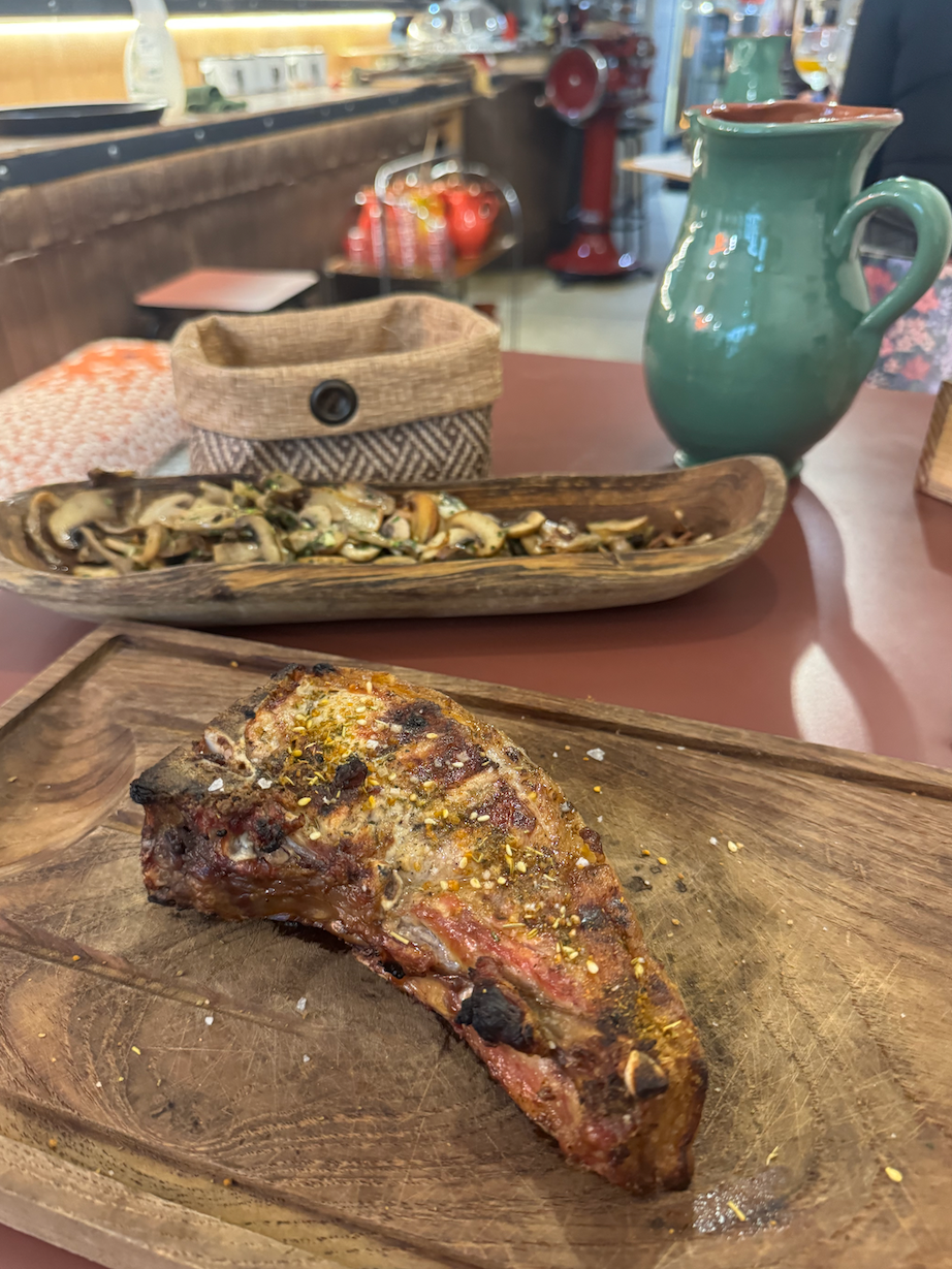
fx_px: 917
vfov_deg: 69.4
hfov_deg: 54.9
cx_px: 464
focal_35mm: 25
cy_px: 646
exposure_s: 1/50
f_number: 1.78
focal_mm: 6.76
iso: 640
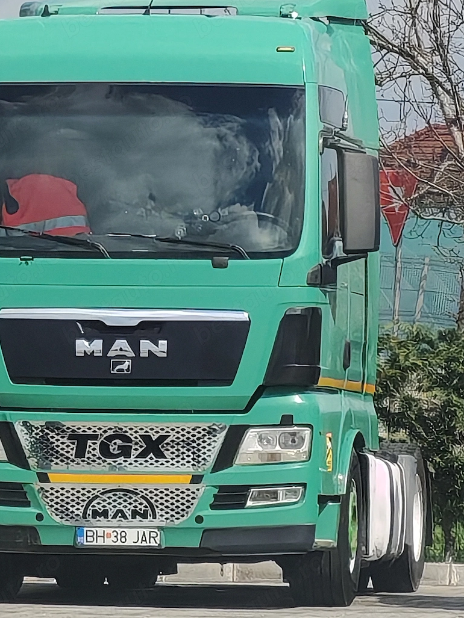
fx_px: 7615
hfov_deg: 3.5
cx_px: 205
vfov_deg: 4.7
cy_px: 330
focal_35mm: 426
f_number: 2.4
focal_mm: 8.67
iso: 50
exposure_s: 1/510
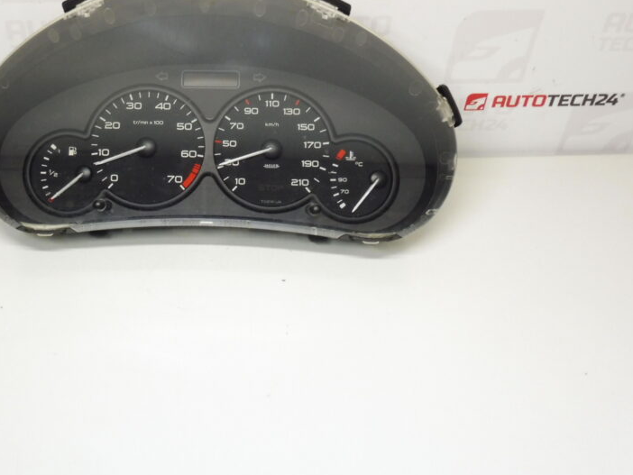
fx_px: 640
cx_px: 198
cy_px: 164
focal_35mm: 35
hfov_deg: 51.4
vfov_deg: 40.3
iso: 200
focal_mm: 4.3
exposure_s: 1/30
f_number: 5
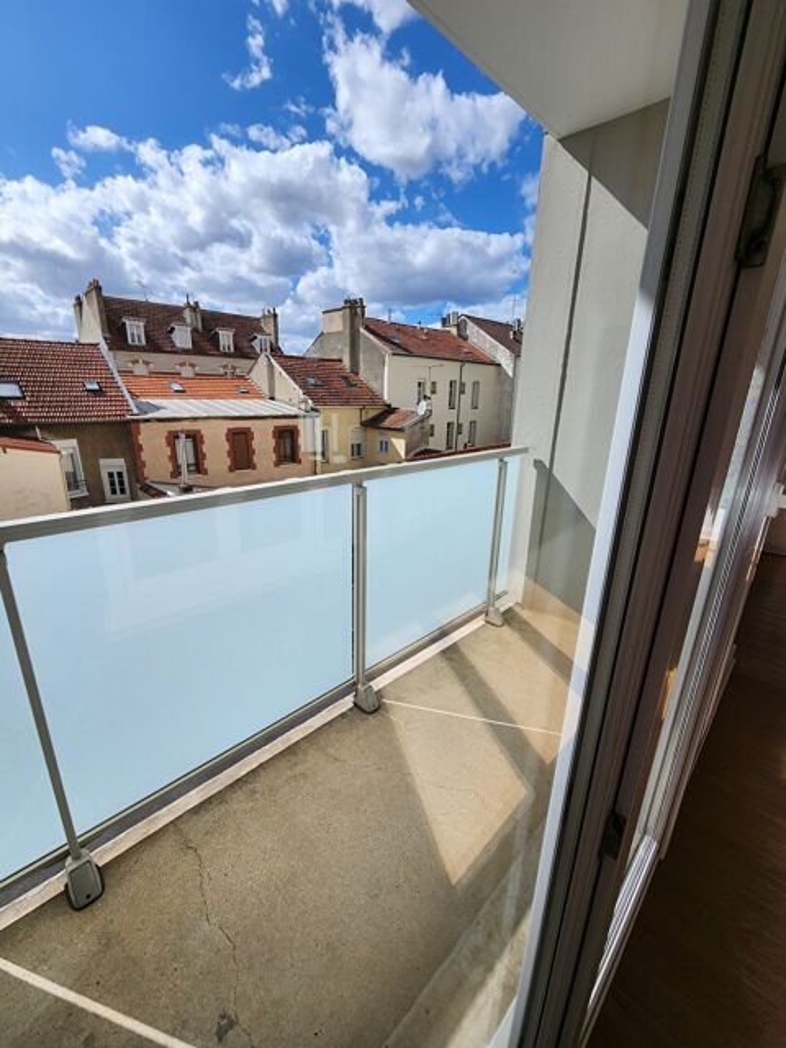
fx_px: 394
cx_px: 393
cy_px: 524
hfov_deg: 89.9
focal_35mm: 13
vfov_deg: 106.2
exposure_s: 1/2032
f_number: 2.2
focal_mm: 2.2
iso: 50
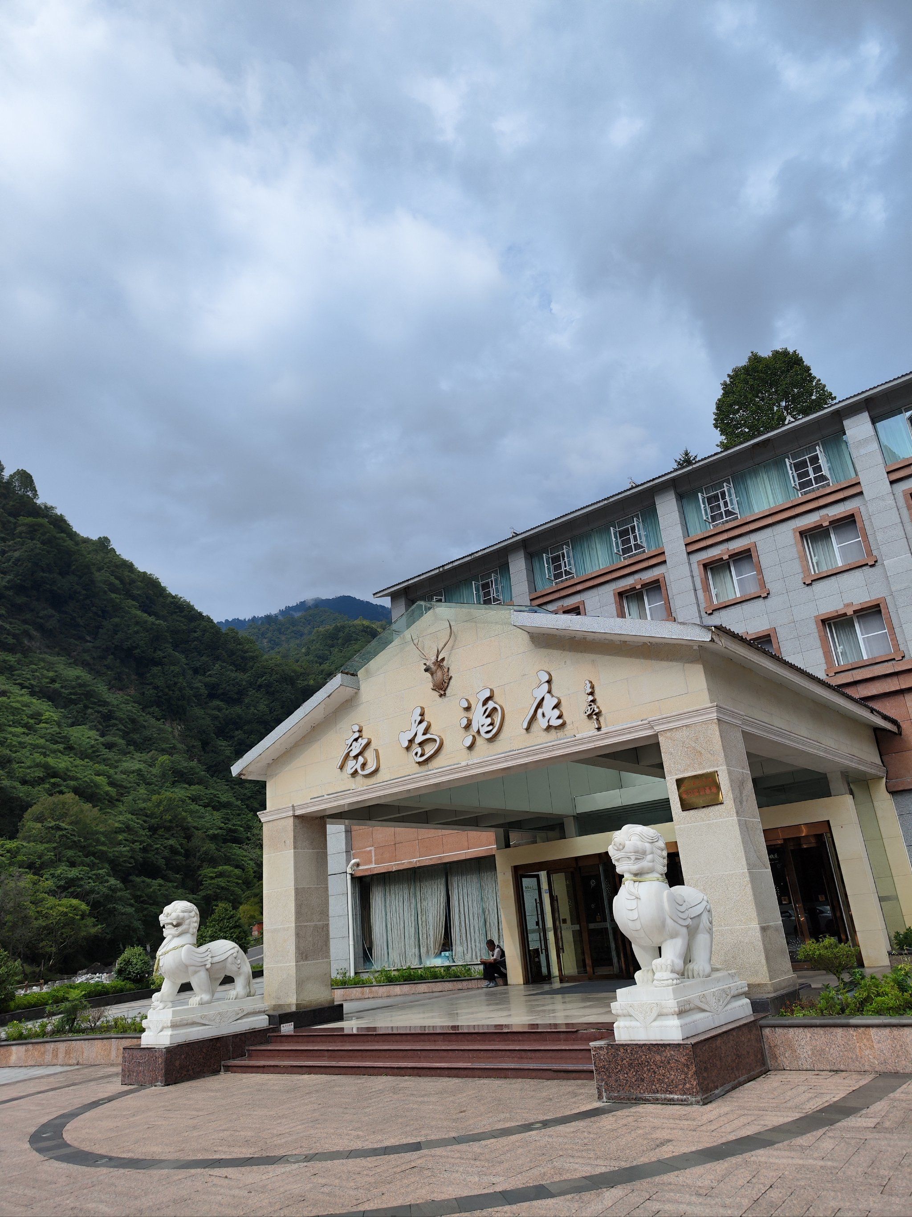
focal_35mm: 24
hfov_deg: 56.8
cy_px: 608
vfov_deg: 71.6
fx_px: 843
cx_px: 456
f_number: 1.9
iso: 50
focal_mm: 6.92
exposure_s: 1/3333
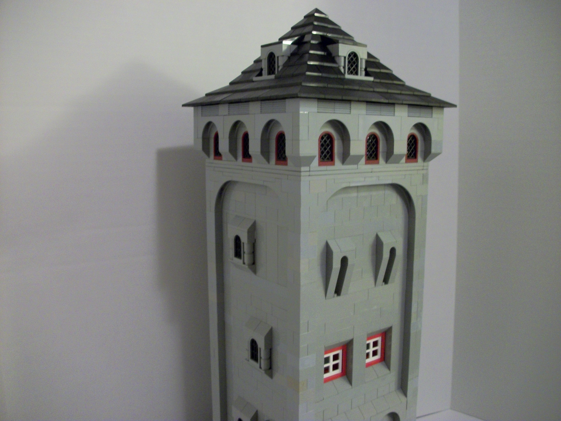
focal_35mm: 32
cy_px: 210
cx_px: 280
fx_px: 519
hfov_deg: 56.8
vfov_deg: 44.2
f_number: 2.9
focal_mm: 5.7
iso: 250
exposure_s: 1/8
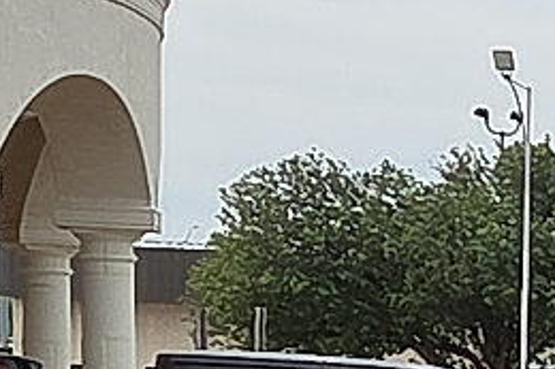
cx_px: 1257
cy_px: 830
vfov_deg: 5.2
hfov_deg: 7.6
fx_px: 3944
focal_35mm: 256
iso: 77
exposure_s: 1/5000
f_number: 1.8
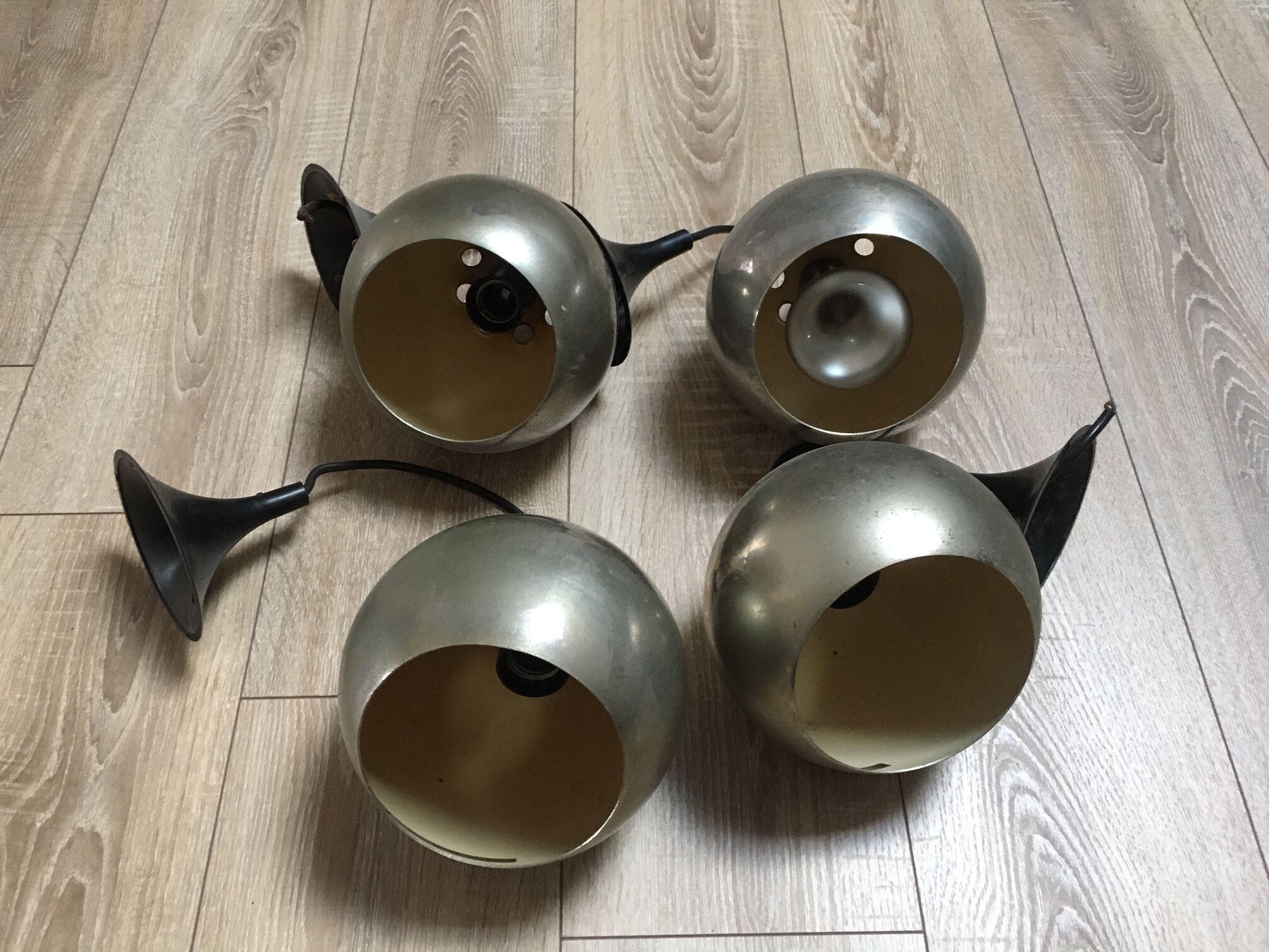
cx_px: 634
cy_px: 476
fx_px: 1063
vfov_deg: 48.2
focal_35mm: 29
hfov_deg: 61.7
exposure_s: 1/33
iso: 200
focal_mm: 4.15
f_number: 2.2
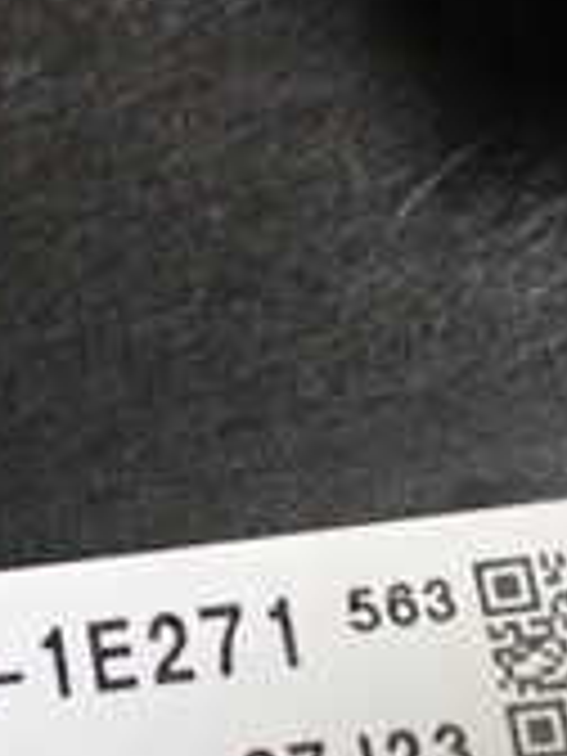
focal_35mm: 107
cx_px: 63
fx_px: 2337
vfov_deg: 18.0
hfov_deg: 13.7
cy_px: 724
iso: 800
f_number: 2.3
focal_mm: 5.4
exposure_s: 1/80
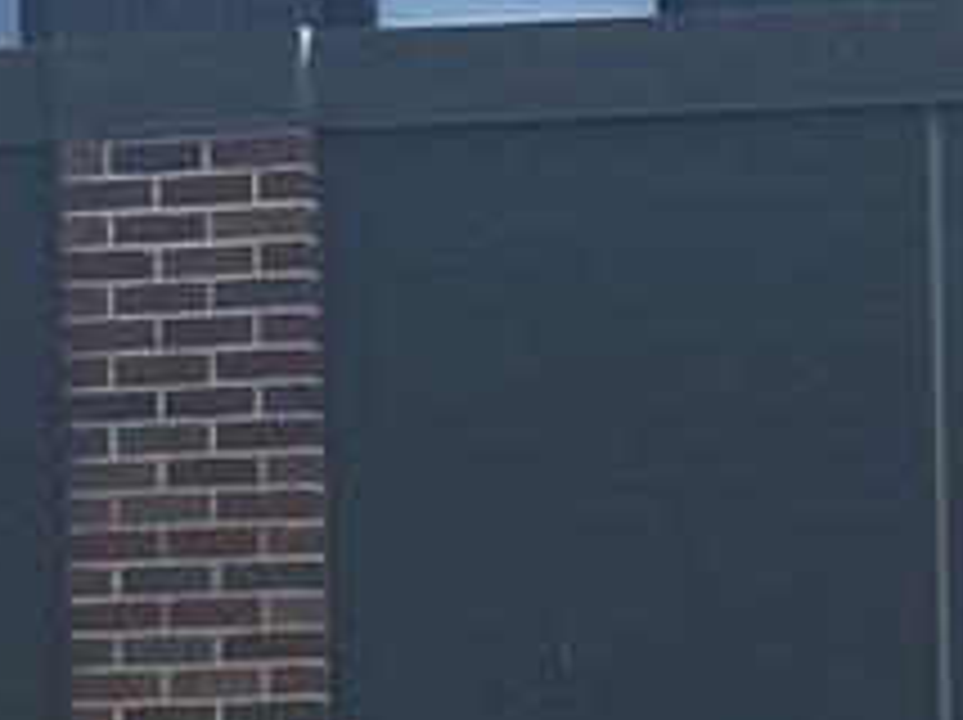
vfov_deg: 4.2
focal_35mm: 345
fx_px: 9587
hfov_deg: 5.6
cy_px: 1652
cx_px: 1800
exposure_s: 1/2358
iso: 64
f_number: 1.78
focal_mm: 6.86
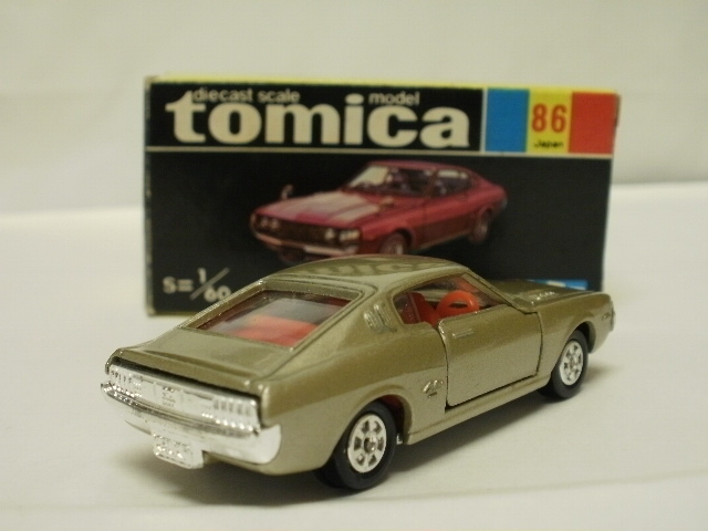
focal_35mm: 44
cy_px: 266
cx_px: 354
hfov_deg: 42.9
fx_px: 900
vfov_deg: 32.9
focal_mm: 7.7
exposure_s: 1/8
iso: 125
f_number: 4
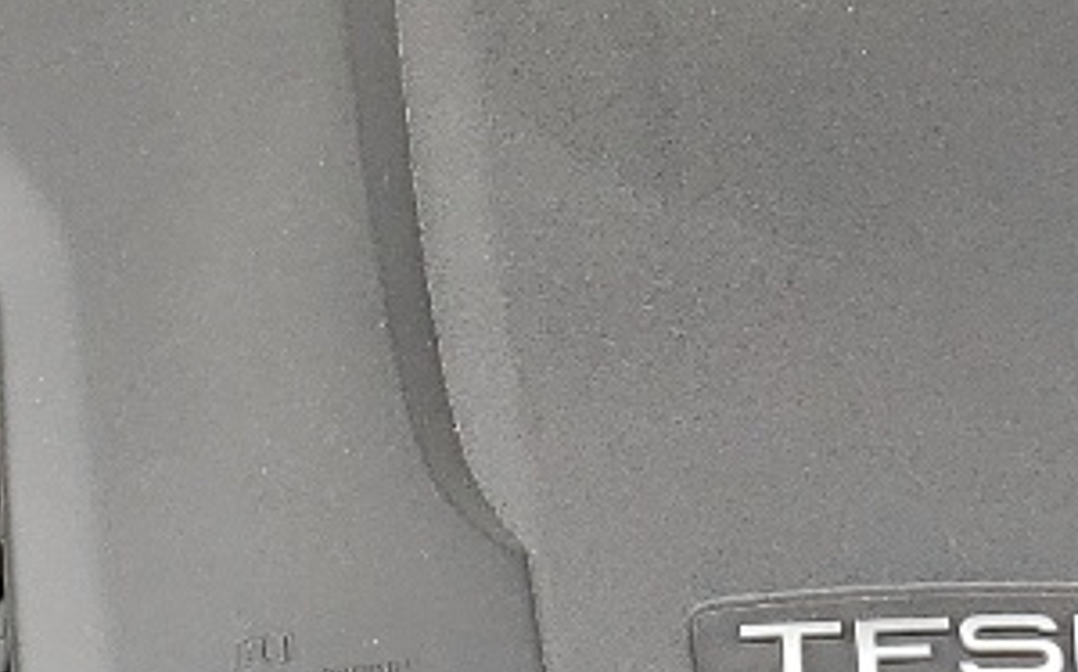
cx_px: 992
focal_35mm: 147
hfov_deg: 14.1
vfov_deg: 8.9
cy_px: 111
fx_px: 4315
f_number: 1.5
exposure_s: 1/128
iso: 50
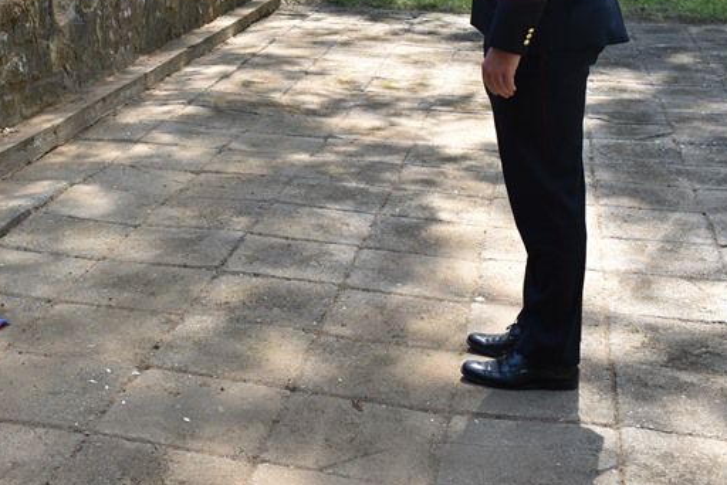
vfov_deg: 20.9
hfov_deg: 31.3
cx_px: 177
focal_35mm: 63
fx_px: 1273
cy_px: 9
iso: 100
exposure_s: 1/100
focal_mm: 21
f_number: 5
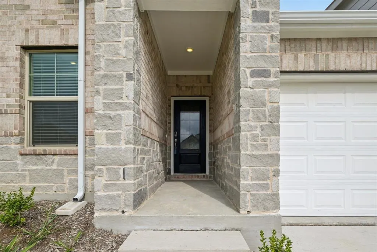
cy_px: 126
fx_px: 189
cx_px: 188
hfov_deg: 90.0
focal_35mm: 18
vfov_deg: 67.4
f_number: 8
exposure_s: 1/1600
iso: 400
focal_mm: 18
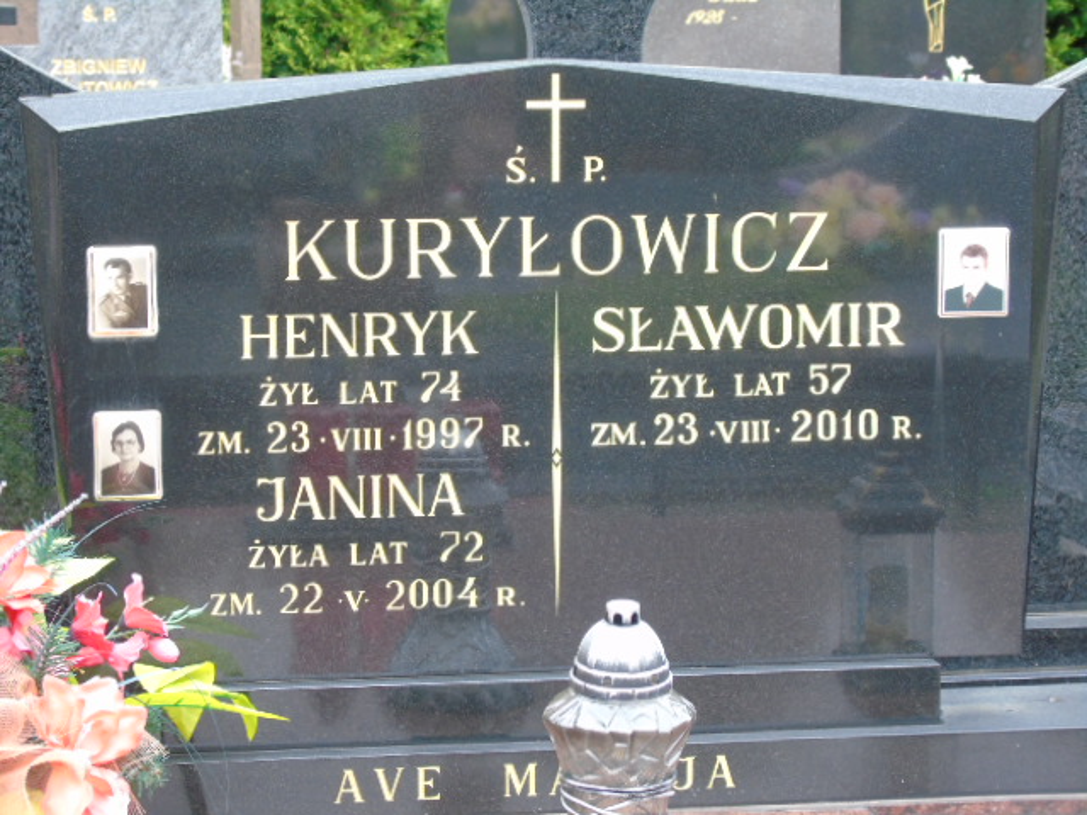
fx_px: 3391
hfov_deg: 18.2
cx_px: 544
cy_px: 408
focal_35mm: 108
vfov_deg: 13.7
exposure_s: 1/60
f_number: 4.4
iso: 320
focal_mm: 19
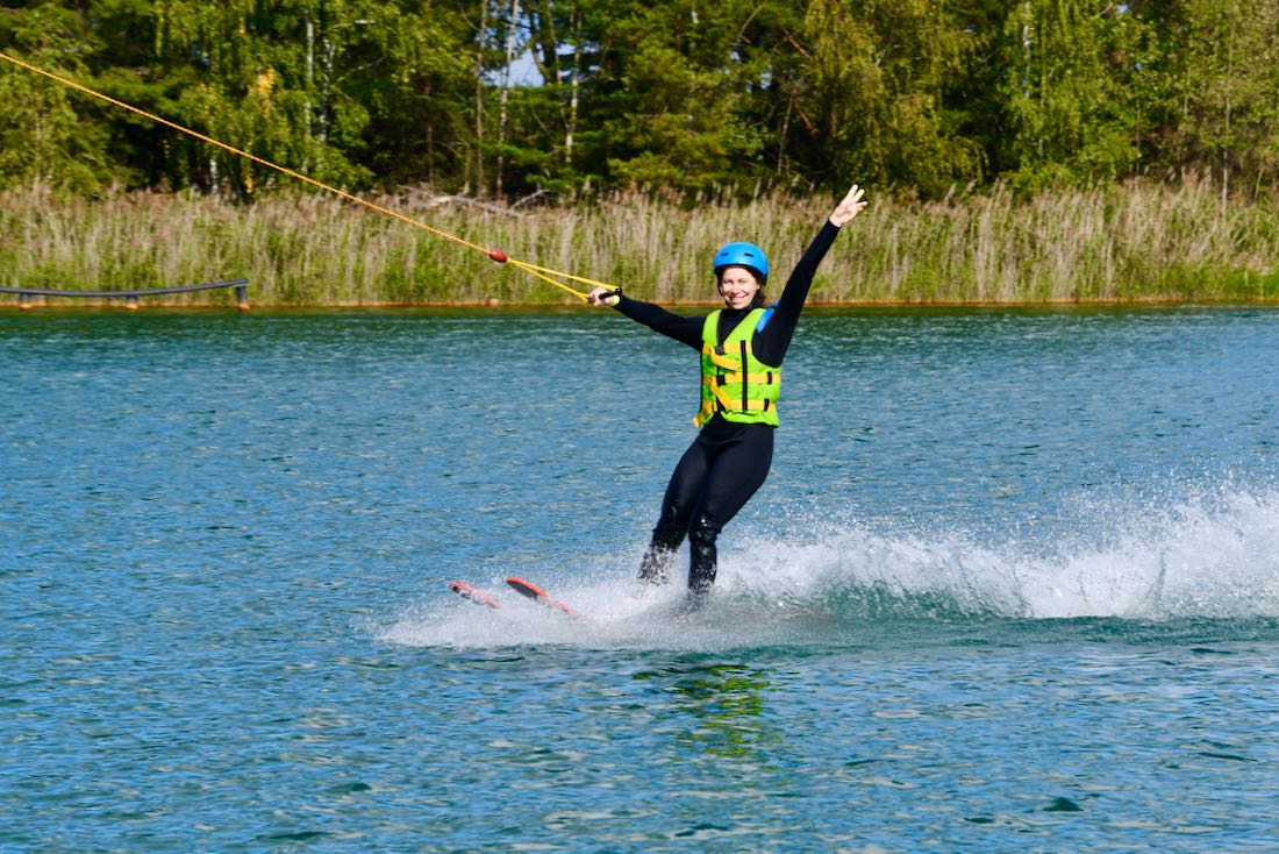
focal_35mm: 183
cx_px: 640
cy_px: 427
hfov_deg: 11.2
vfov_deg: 7.5
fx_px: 6503
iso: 100
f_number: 9
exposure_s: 1/320
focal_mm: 122
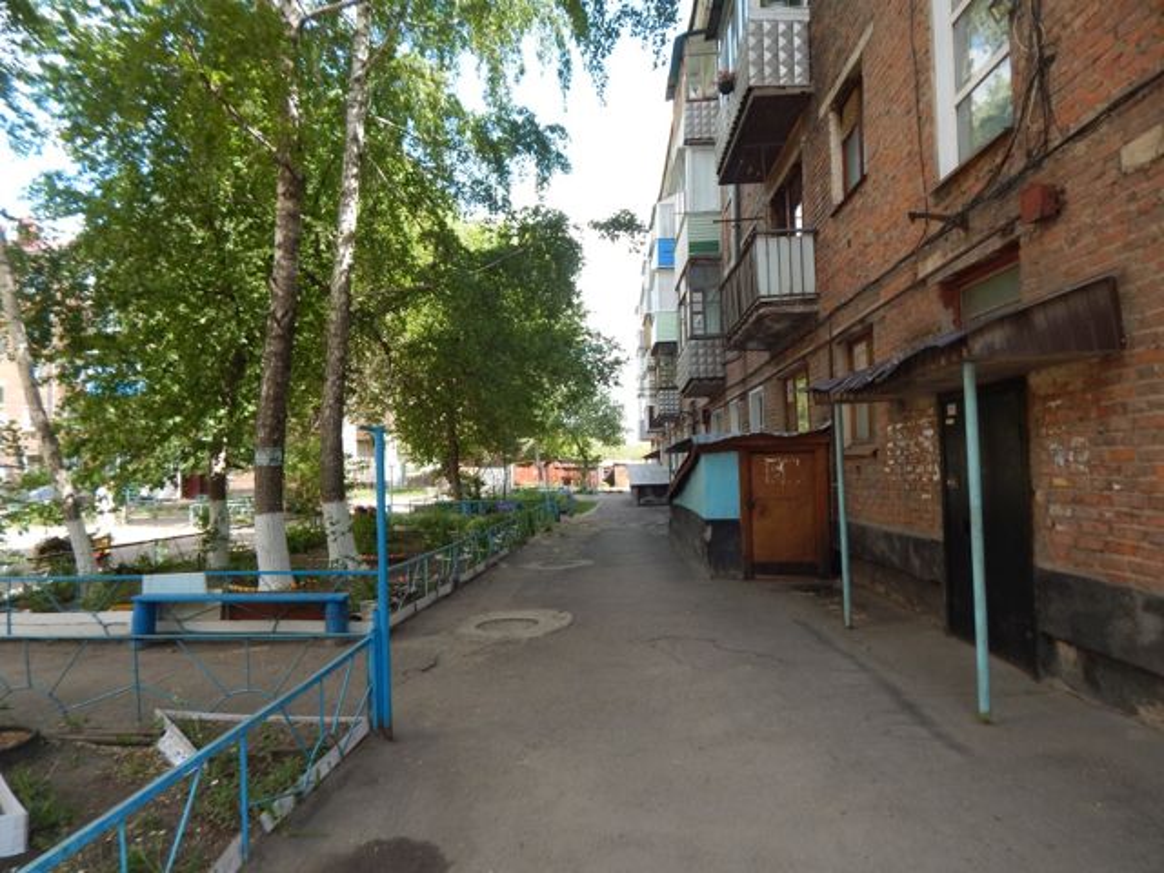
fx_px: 740
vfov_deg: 61.1
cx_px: 582
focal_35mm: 22
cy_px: 436
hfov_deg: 76.4
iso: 125
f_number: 3
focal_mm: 4
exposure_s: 1/320
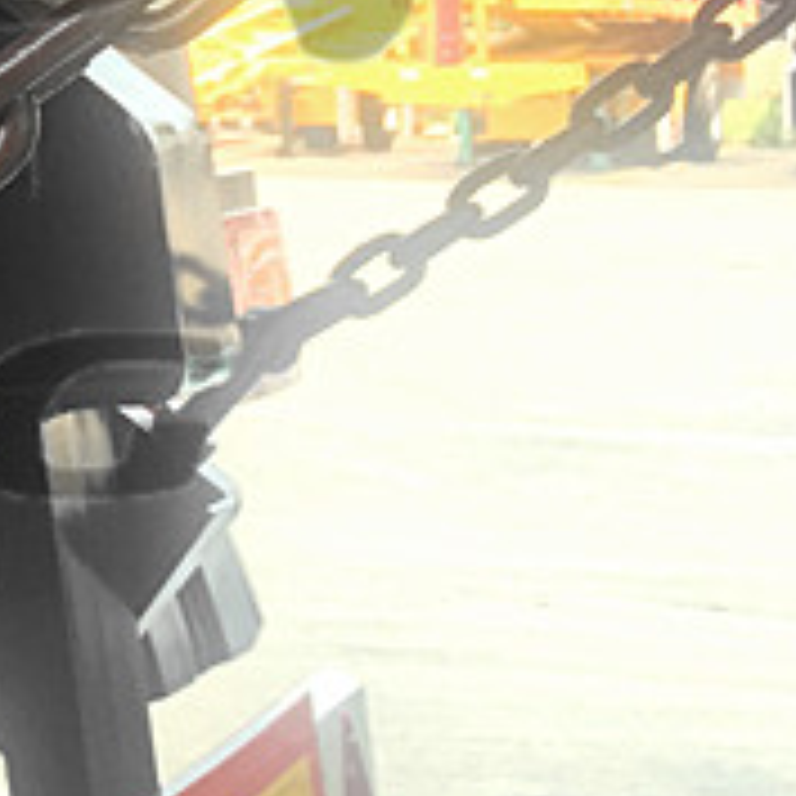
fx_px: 3018
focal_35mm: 116
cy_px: -171
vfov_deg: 14.5
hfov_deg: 13.5
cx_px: -639
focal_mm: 4.15
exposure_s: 1/100
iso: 40
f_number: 2.2
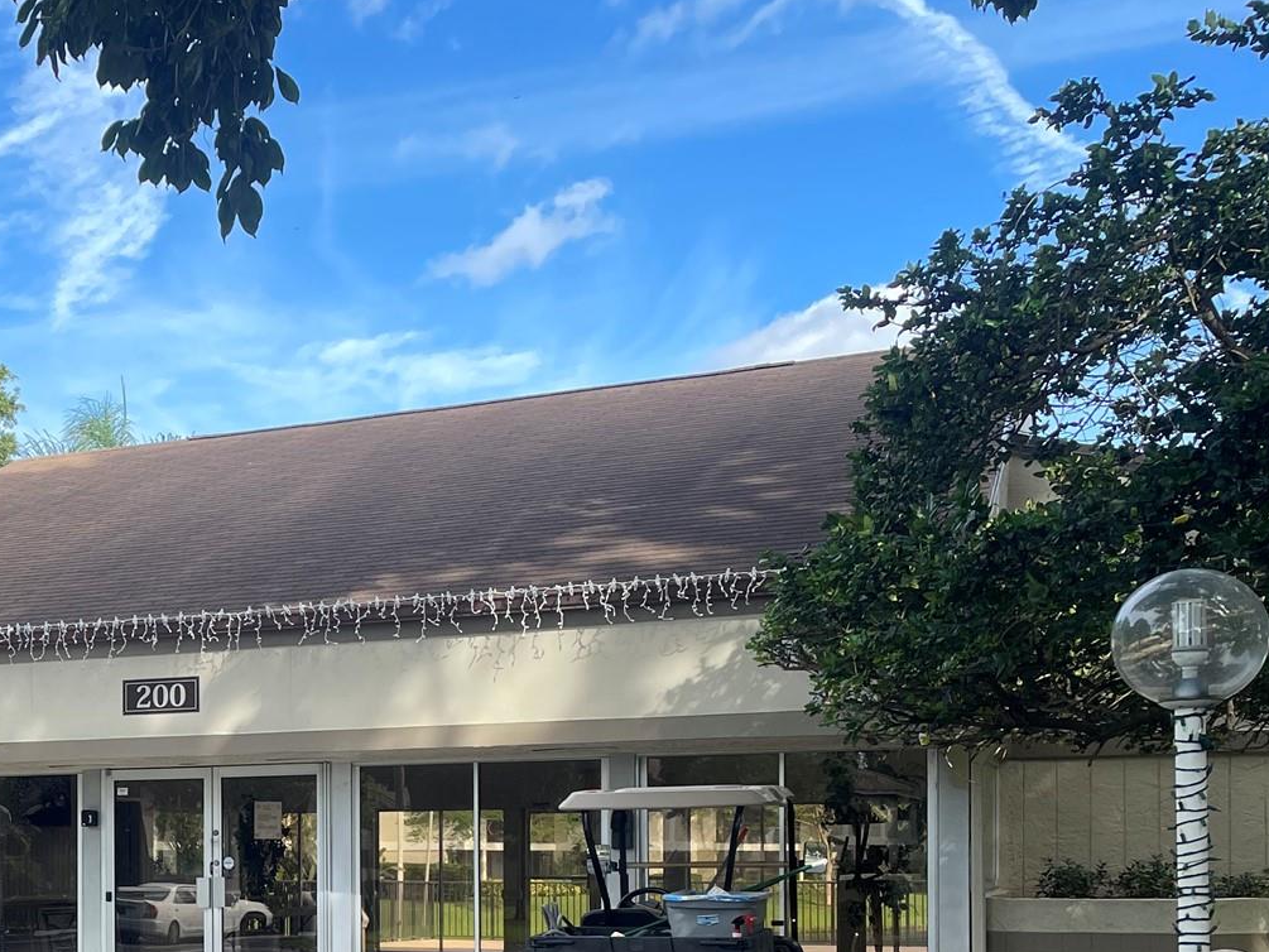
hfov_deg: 33.4
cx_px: 29
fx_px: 1943
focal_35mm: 53
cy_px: 885
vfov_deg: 26.5
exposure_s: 1/633
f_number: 1.6
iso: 32
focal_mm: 4.2
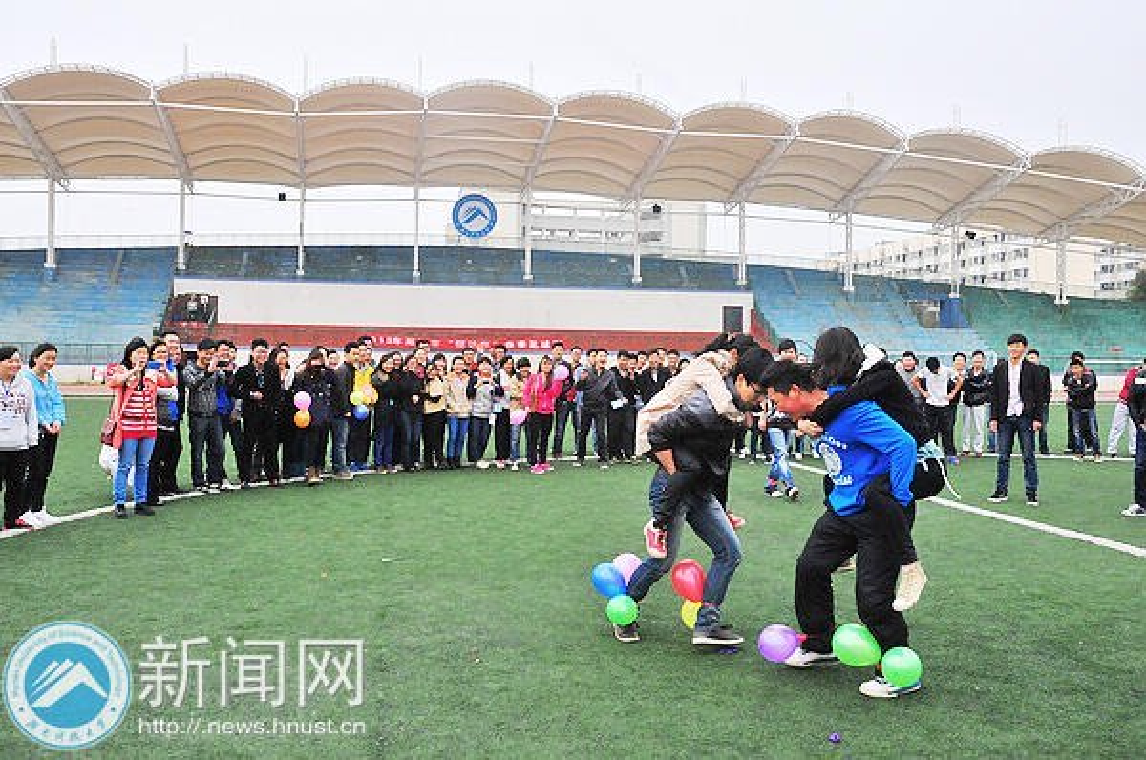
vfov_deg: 47.8
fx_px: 858
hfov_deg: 67.5
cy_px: 380
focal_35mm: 27
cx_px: 573
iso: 800
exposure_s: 1/320
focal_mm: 18
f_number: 9
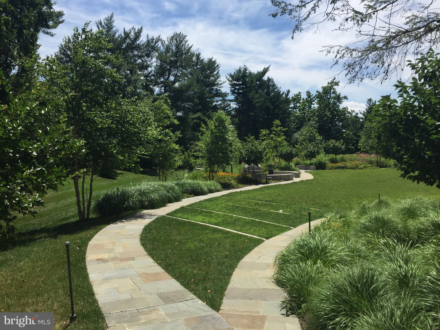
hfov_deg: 61.7
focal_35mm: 29
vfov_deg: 48.2
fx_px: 369
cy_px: 165
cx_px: 220
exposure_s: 1/2639
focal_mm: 4.15
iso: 32
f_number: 2.2
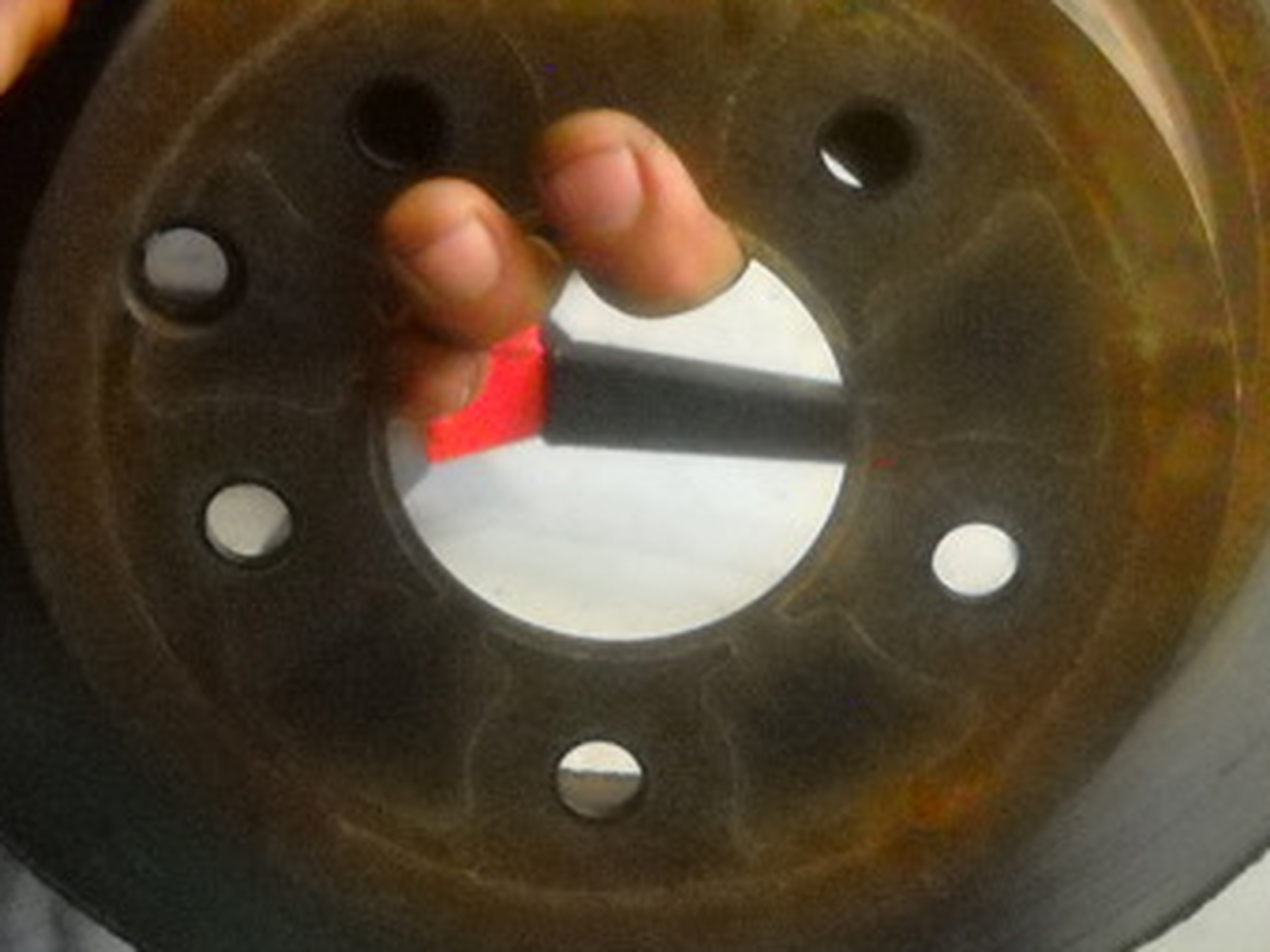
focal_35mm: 109
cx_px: 495
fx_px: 3998
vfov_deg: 13.5
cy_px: 217
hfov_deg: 18.0
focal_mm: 6.72
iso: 800
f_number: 3.1
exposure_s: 1/16
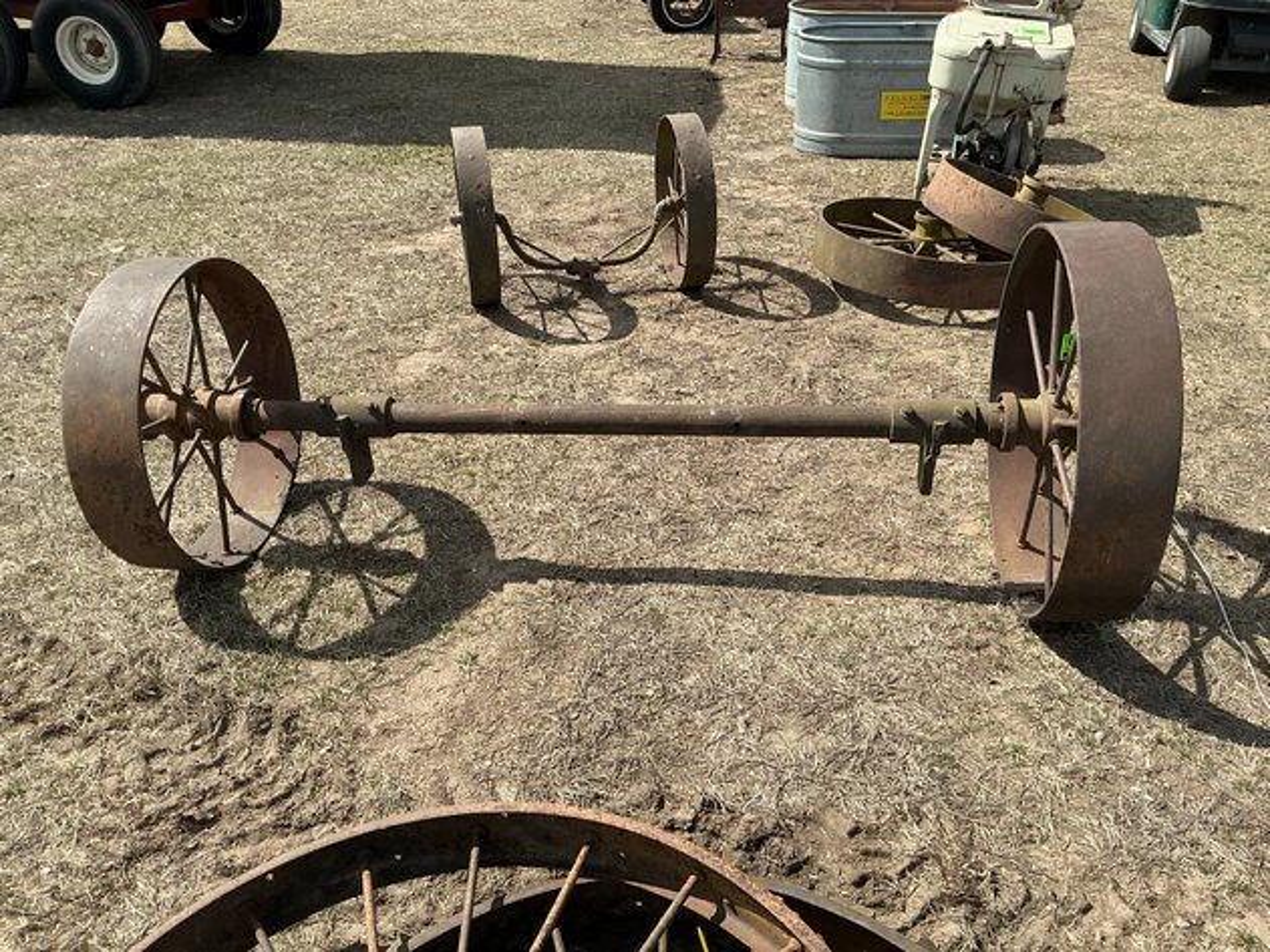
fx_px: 1027
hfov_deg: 63.5
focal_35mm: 28
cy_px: 476
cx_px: 635
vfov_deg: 49.7
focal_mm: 3
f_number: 1.8
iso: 25
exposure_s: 1/1377
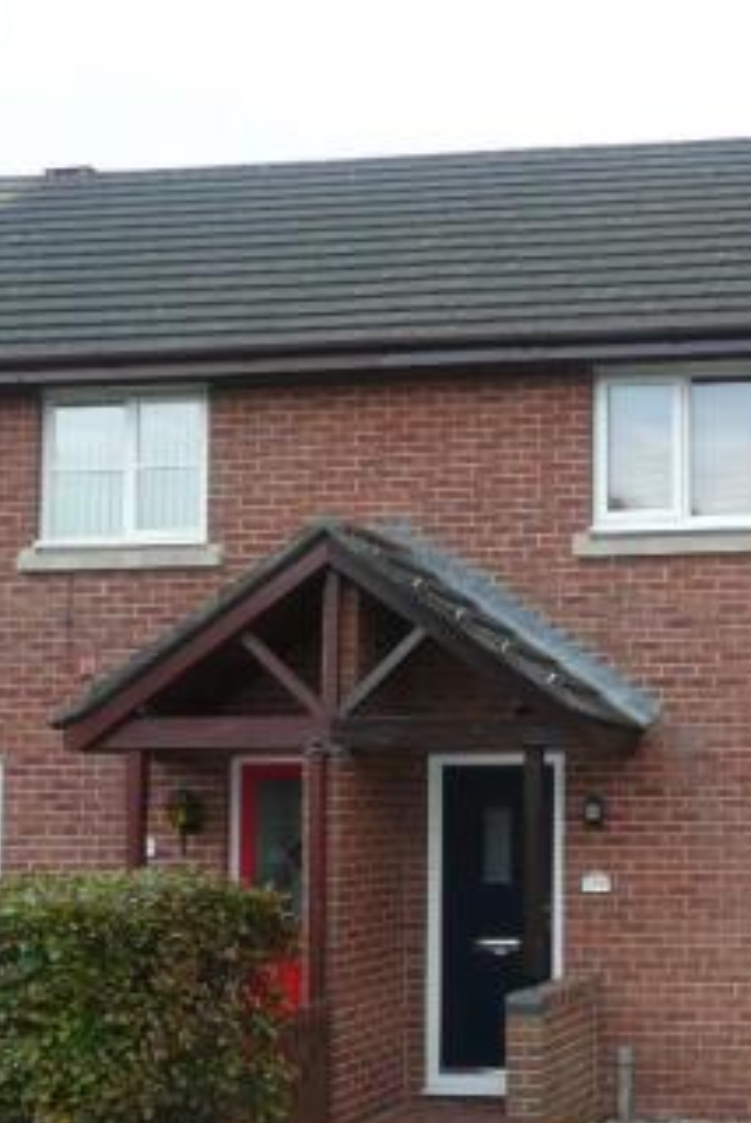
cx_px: 872
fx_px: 1655
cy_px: 704
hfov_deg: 23.6
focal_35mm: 53
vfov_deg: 37.3
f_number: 3.3
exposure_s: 1/160
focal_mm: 4.6
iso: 100
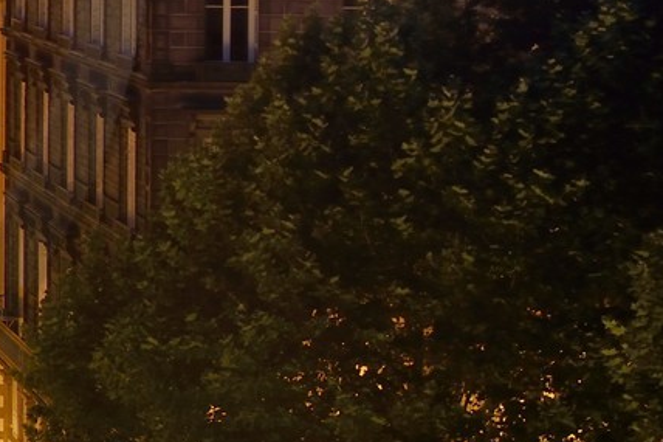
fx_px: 2890
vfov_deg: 8.6
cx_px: -490
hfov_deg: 12.1
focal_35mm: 157
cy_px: -87
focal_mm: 42
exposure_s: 5
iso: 200
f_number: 7.1
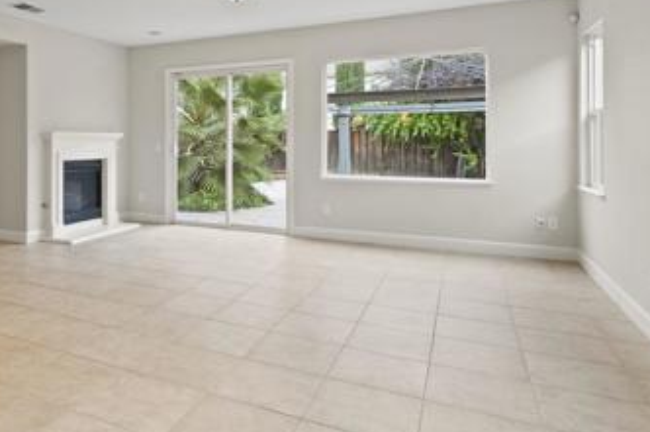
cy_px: 144
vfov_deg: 47.1
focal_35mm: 27
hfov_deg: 63.8
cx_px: 170
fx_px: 487
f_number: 9
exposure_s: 1/2
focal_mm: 14
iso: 2500
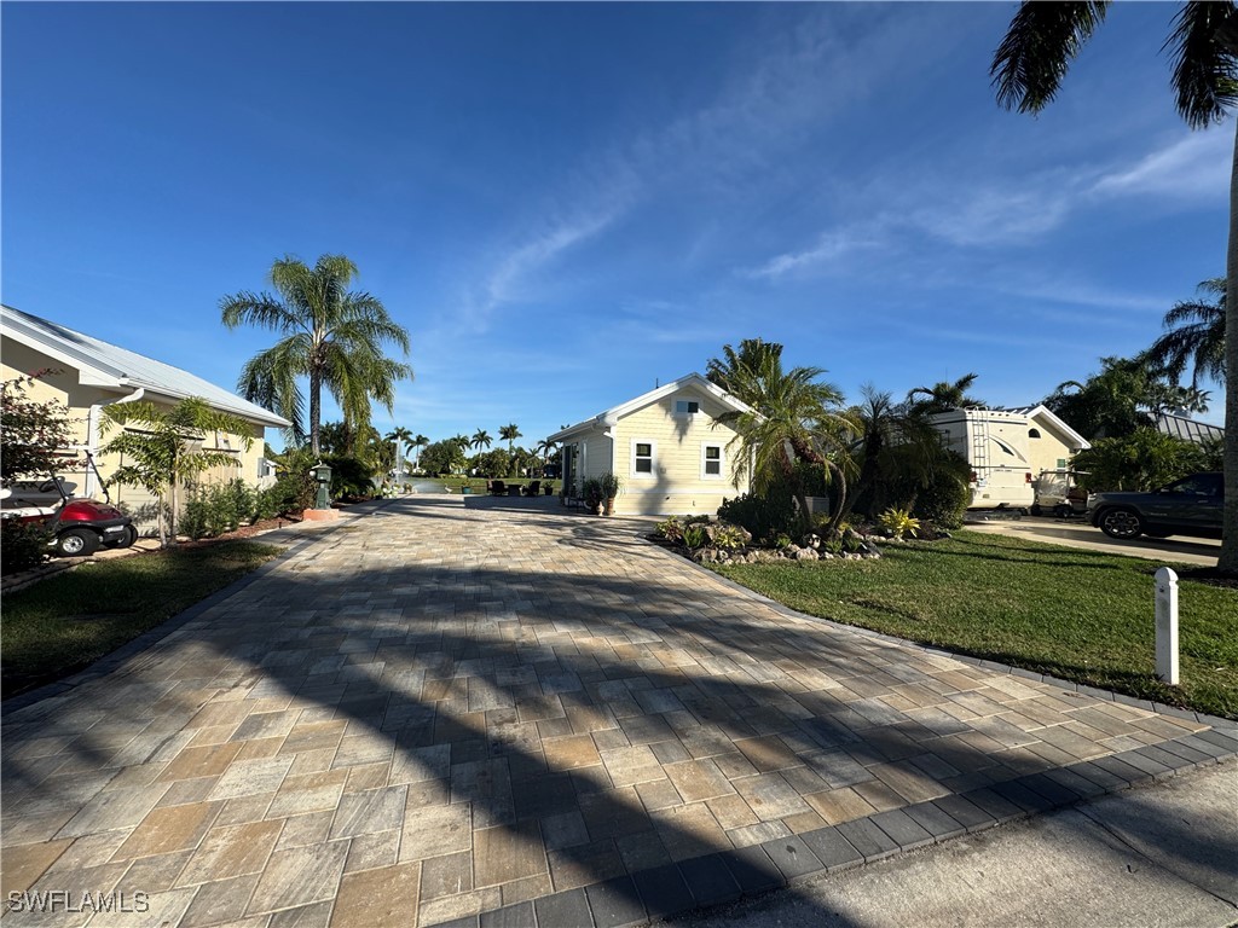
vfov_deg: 85.7
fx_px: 501
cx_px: 619
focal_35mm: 14
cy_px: 464
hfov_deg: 102.1
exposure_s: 1/2494
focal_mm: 2.22
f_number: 2.2
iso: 50
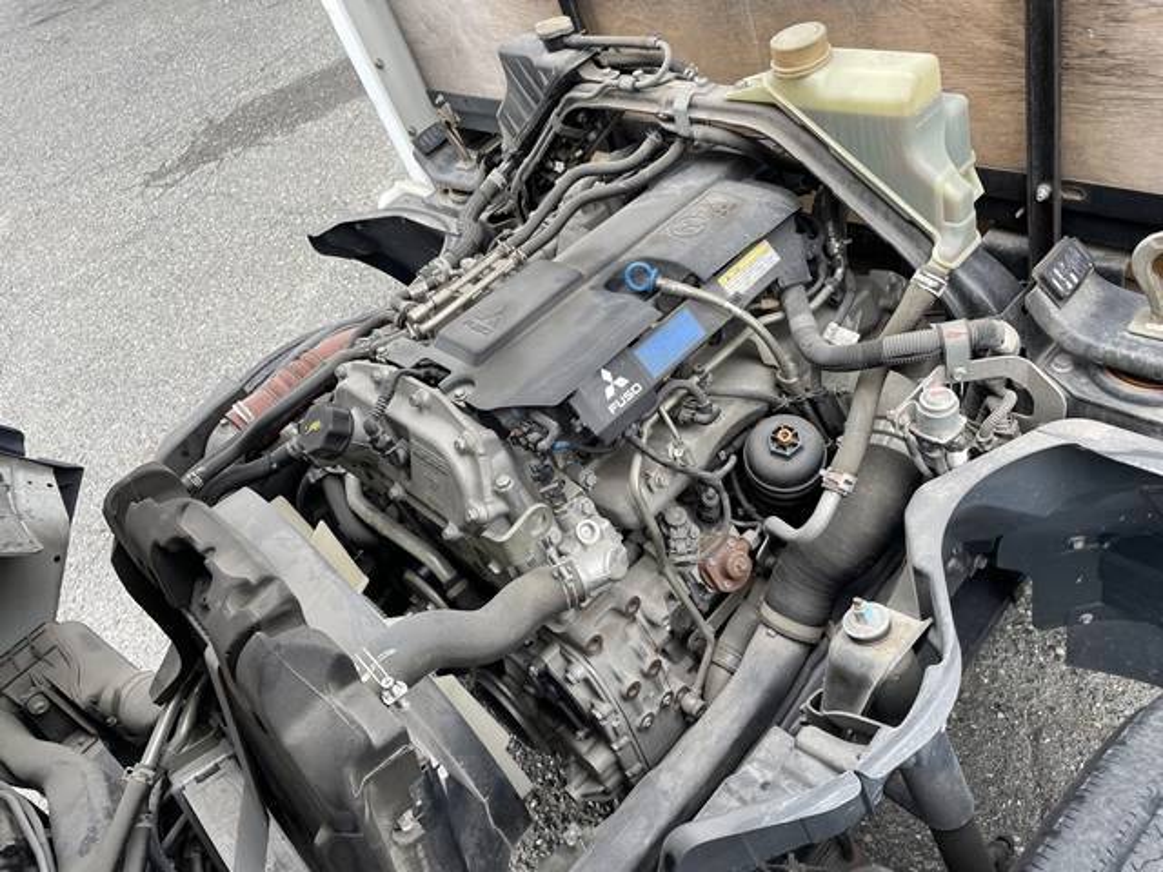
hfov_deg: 67.3
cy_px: 436
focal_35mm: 26
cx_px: 582
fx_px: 874
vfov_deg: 53.1
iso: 32
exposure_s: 1/346
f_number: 1.6
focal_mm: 4.2
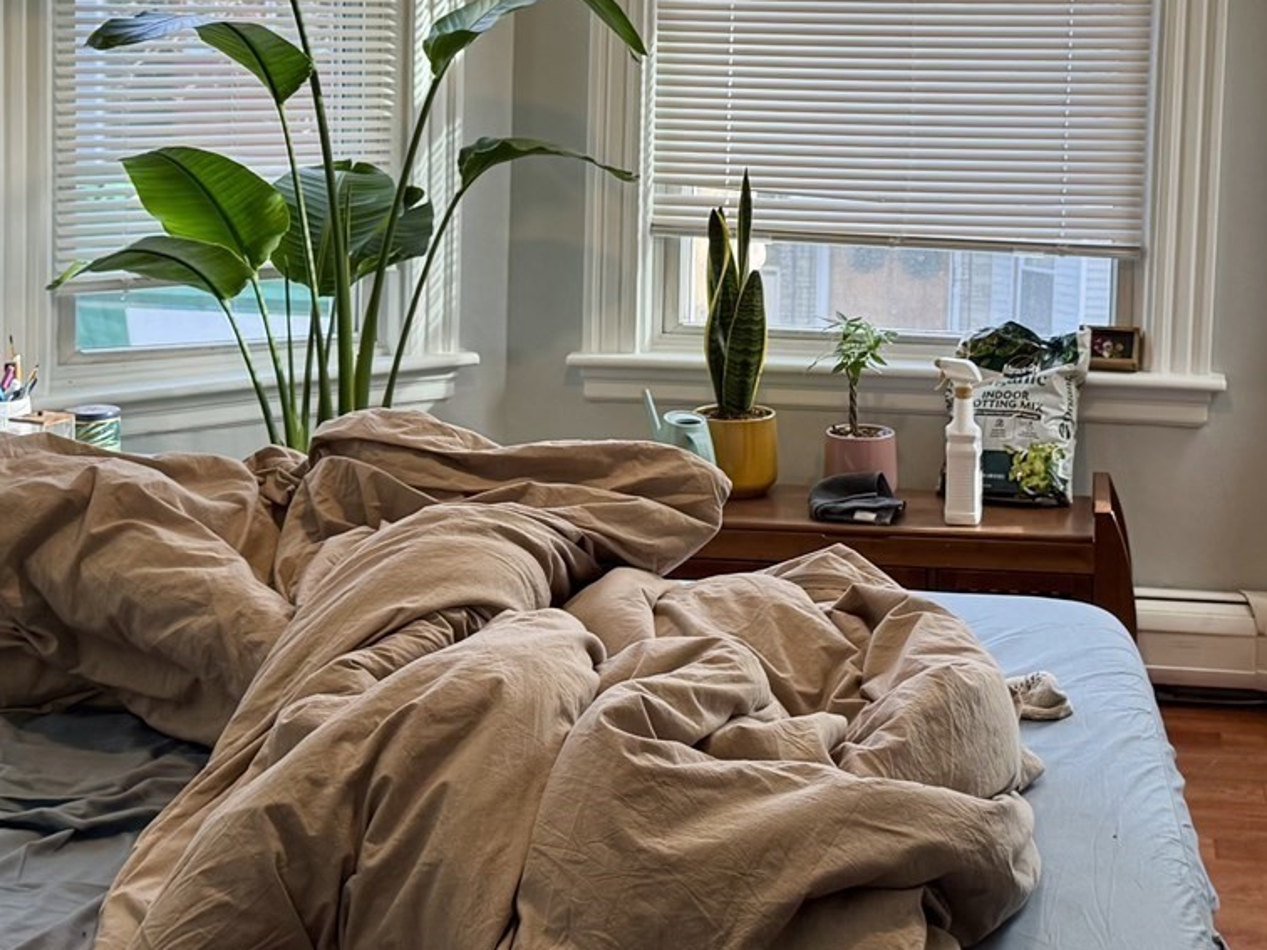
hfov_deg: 29.7
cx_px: 764
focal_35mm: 65
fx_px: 2379
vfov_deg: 22.4
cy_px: 231
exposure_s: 1/120
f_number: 1.78
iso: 100
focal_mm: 6.76
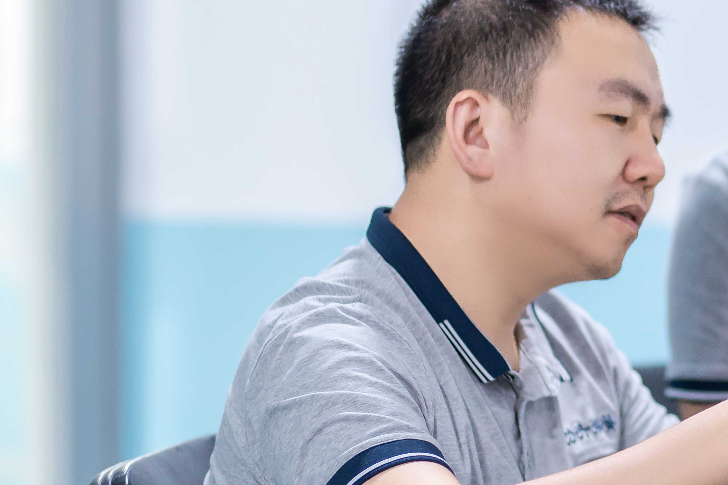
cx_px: 740
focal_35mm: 197
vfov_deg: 7.0
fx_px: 3983
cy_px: 215
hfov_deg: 10.4
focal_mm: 85
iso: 1250
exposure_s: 1/80
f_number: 2.2
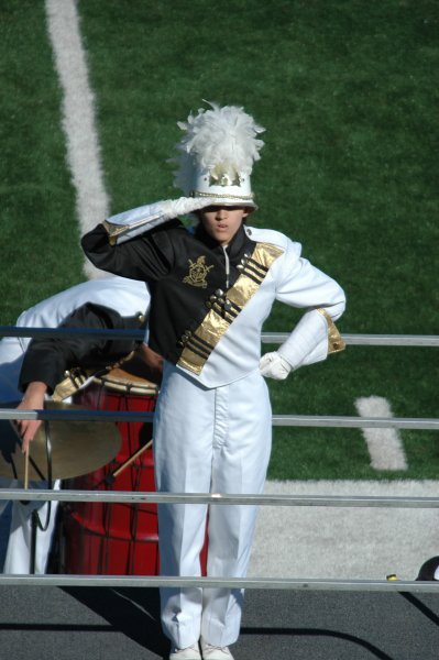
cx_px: 220
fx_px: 10993
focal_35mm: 600
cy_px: 330
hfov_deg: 2.3
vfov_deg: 3.4
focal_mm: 400
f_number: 5.6
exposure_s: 1/1600
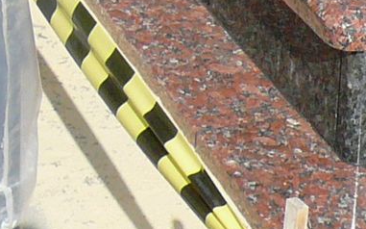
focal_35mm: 171
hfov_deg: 11.9
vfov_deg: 7.5
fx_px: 1705
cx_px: 487
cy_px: -171
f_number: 8
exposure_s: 1/125
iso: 100
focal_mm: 4.6
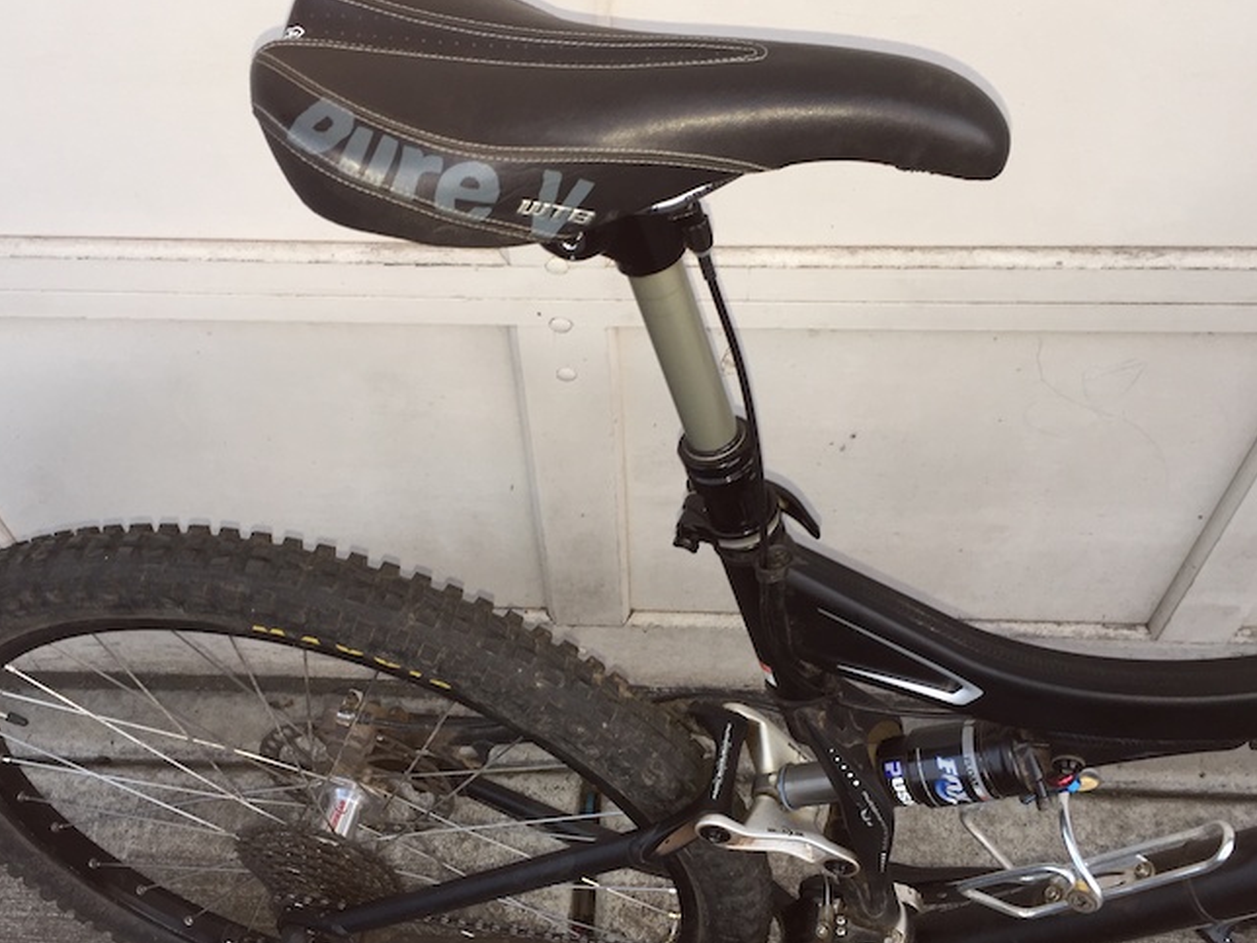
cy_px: 543
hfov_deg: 51.4
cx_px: 619
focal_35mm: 36
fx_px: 1307
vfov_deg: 39.6
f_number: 2.2
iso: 40
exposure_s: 1/30
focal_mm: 4.15
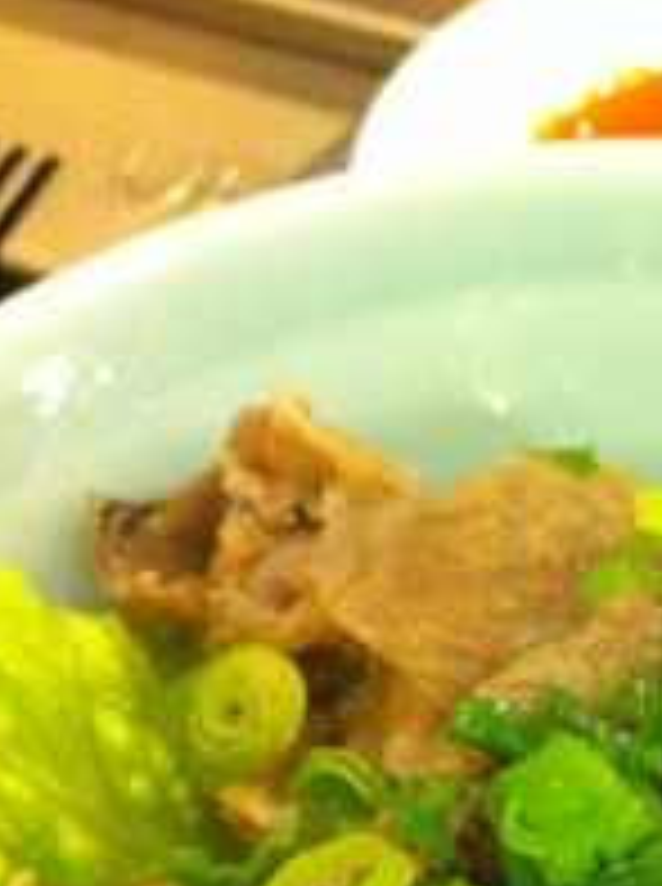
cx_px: 790
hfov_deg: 15.9
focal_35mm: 89
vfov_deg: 21.9
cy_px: 616
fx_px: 2277
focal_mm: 3.85
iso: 640
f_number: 2.8
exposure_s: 1/15
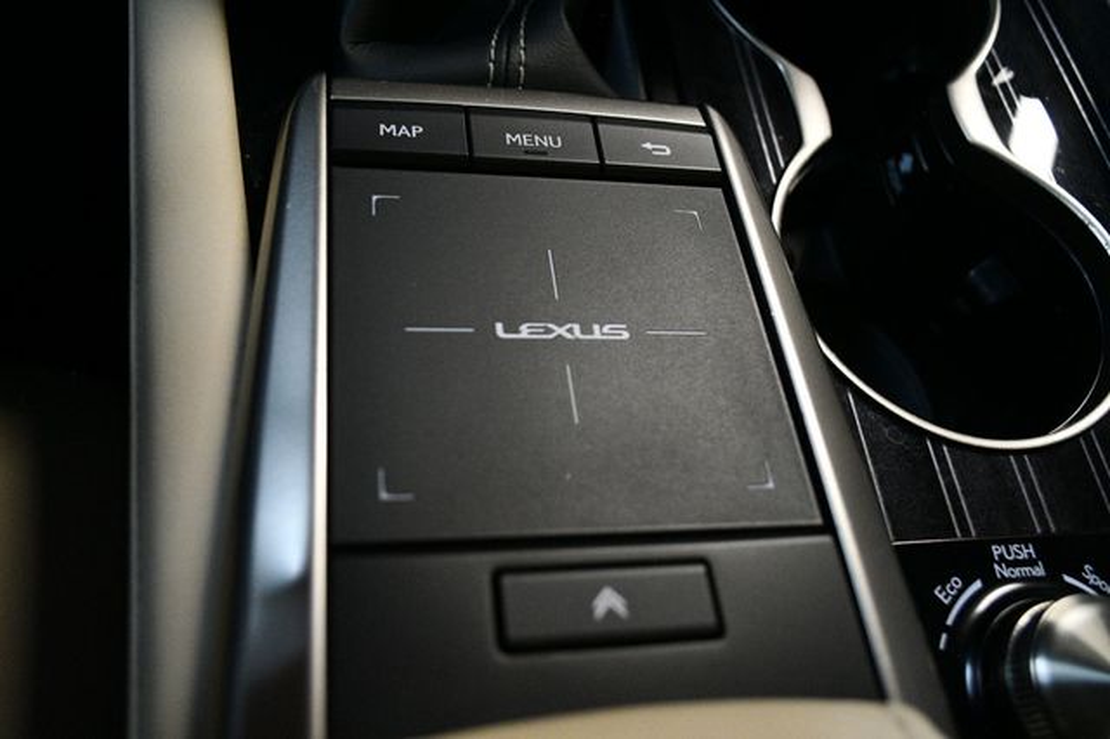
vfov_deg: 43.6
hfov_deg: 62.0
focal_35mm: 30
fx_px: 924
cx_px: 555
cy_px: 370
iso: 3200
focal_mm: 20
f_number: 3.8
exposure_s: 1/100
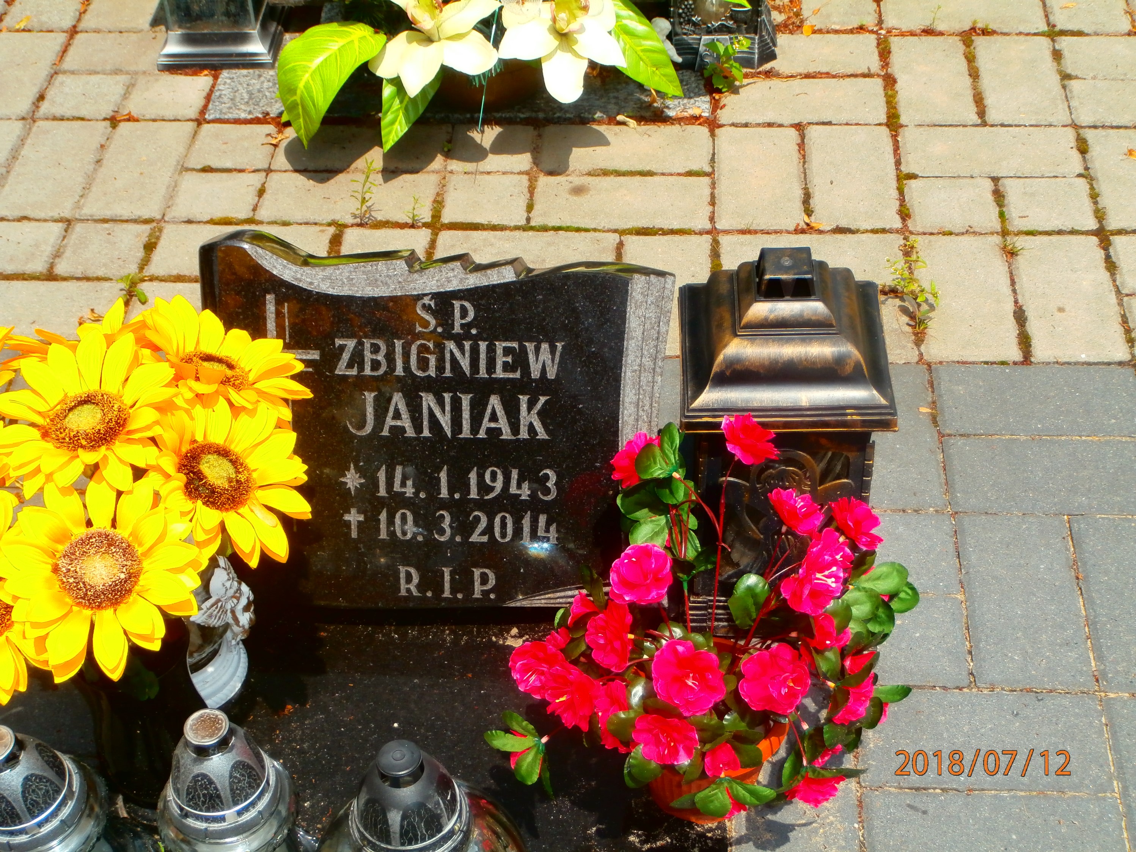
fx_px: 1871
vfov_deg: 25.7
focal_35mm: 57
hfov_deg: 33.8
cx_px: 568
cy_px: 426
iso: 100
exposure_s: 1/500
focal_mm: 10.11
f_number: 4.5
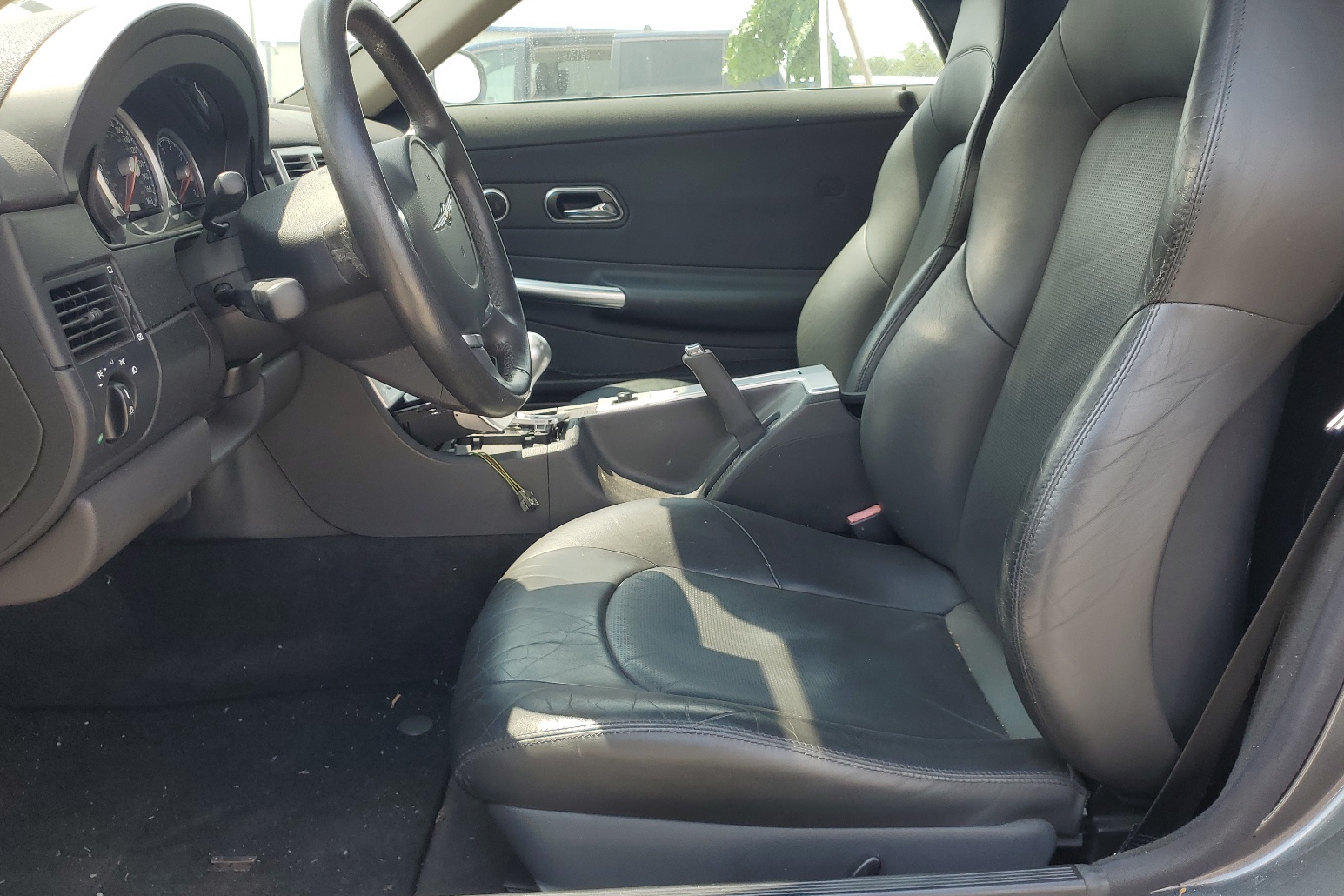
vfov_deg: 46.3
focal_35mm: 28
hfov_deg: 65.5
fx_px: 1045
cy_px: 406
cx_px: 675
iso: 50
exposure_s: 1/556
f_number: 1.5
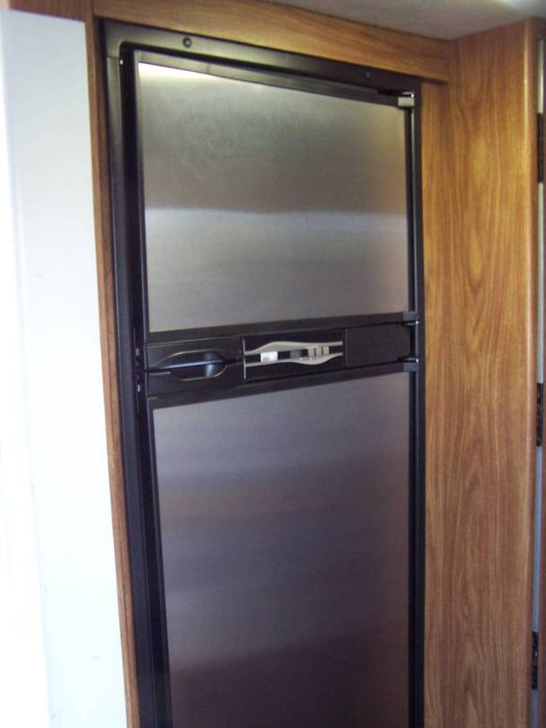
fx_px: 799
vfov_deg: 49.0
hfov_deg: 37.7
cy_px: 364
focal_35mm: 38
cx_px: 273
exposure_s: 1/8
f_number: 2.8
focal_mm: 6.3
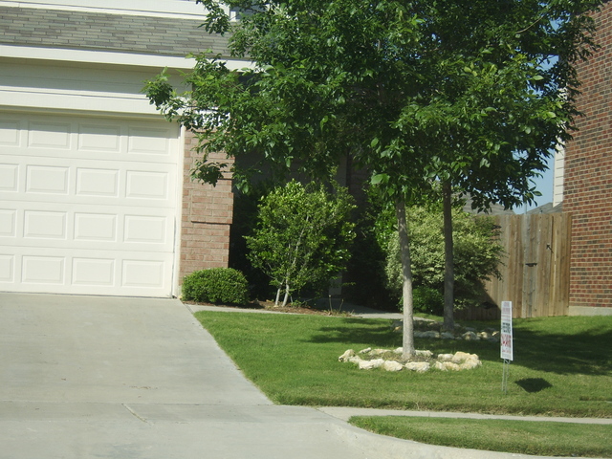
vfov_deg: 21.0
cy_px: 230
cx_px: 306
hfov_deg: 27.8
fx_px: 1238
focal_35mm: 70
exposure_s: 1/229
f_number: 4
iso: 71
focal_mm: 18.38
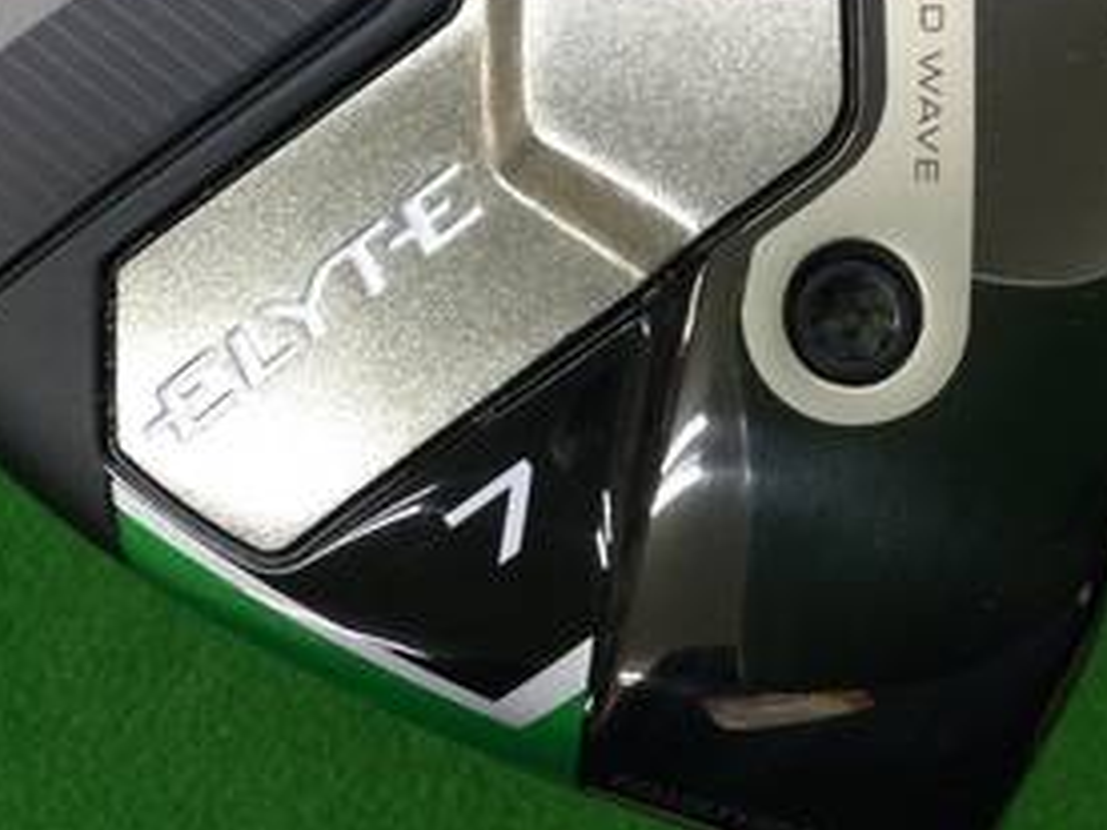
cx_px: 554
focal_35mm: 72
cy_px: 132
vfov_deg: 20.2
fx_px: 2303
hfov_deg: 27.0
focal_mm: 3.3
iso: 64
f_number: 2.4
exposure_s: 1/30
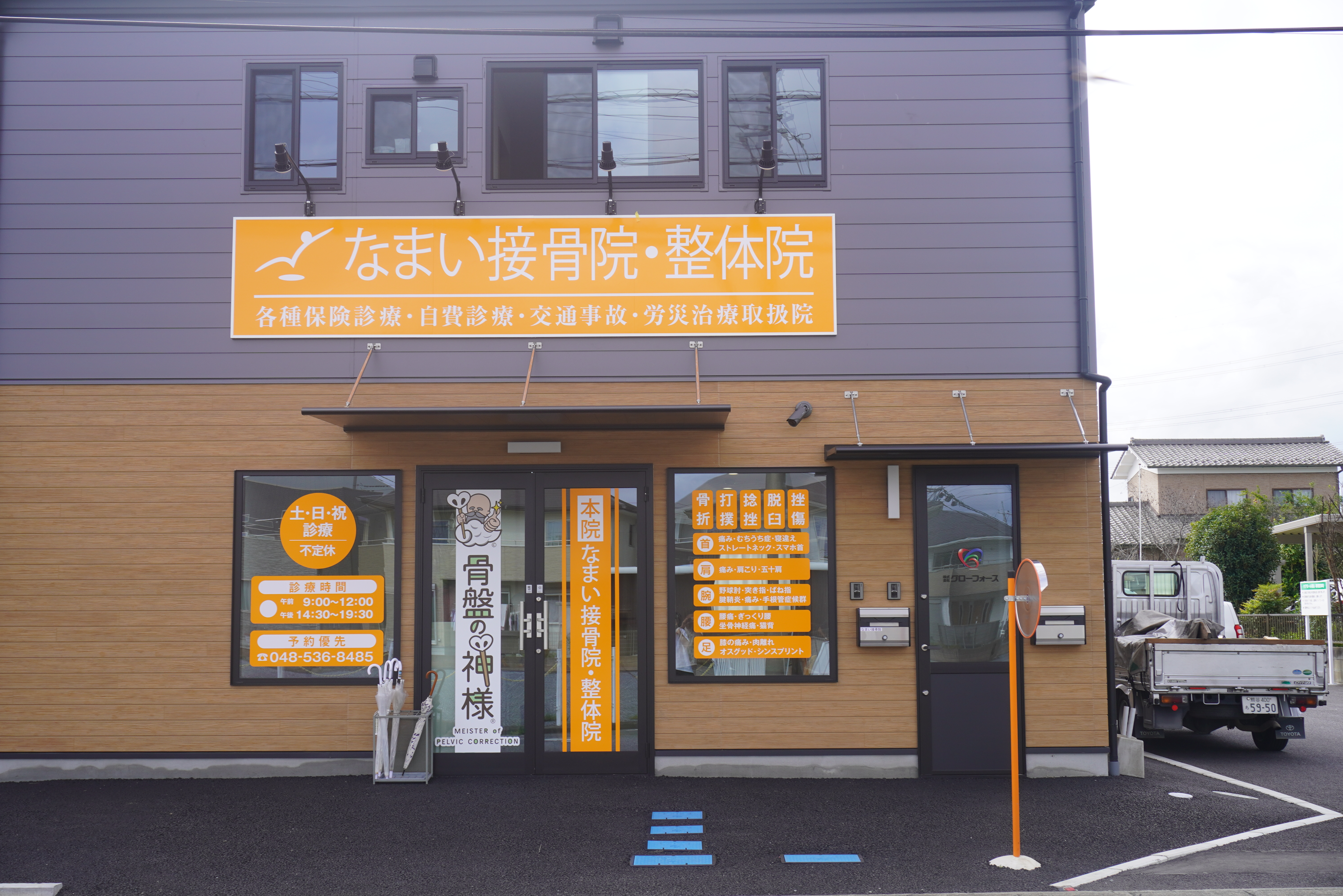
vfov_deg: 30.8
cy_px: 448
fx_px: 1623
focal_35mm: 44
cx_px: 672
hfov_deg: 45.0
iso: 100
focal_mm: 29
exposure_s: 1/100
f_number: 9
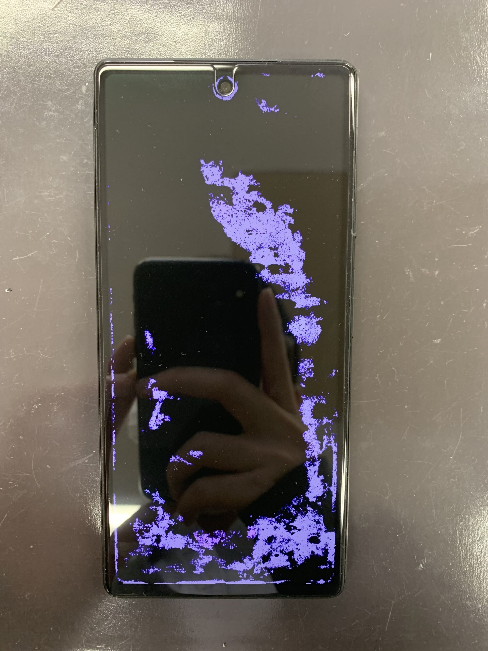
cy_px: 326
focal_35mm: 26
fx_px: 489
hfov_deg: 53.1
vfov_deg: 67.3
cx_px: 244
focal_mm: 4.25
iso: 320
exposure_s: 1/60
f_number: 1.8
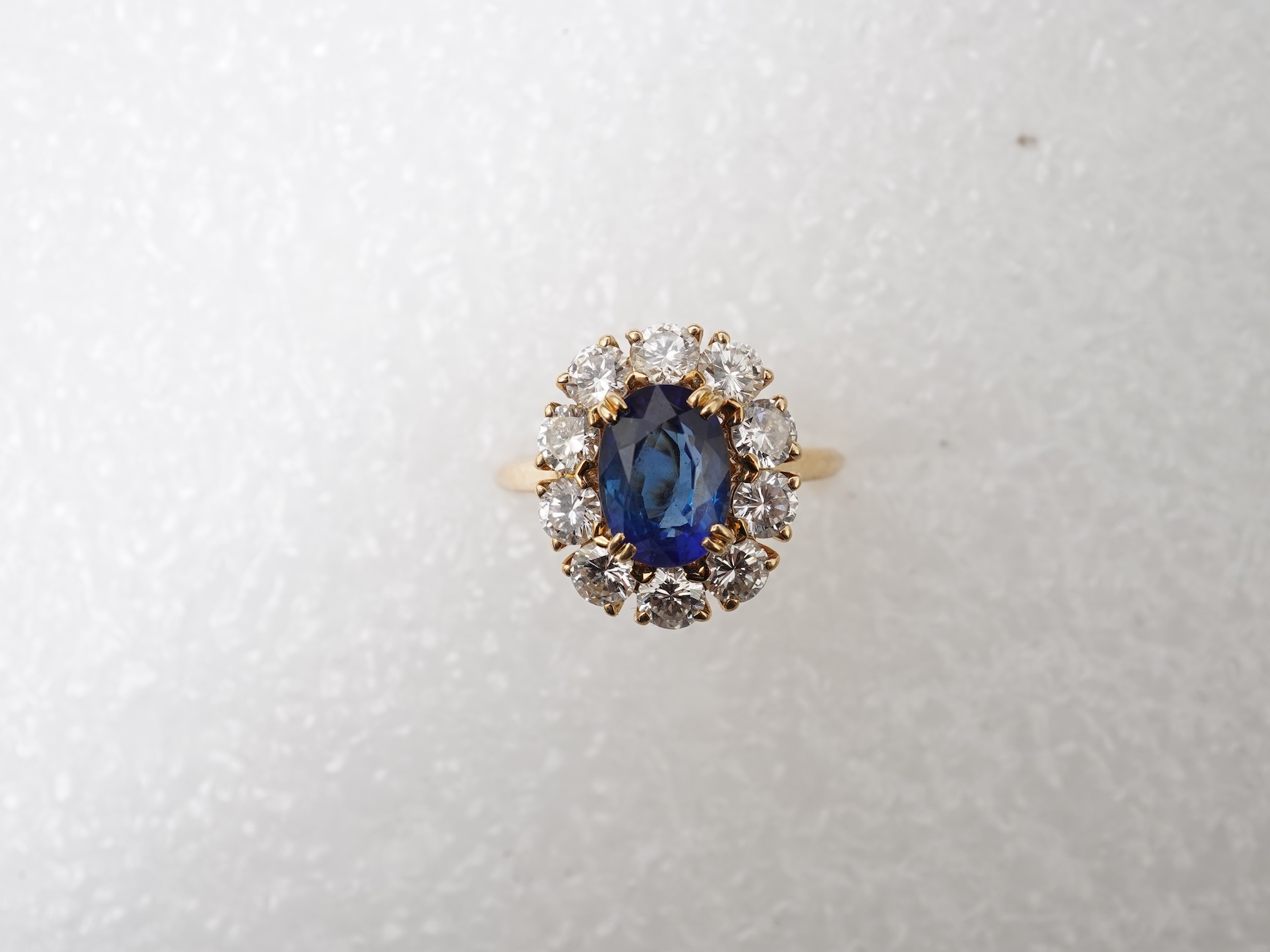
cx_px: 691
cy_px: 479
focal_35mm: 49
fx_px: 1797
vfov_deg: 29.7
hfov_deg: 38.9
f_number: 14
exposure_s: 1/125
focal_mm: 30
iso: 400
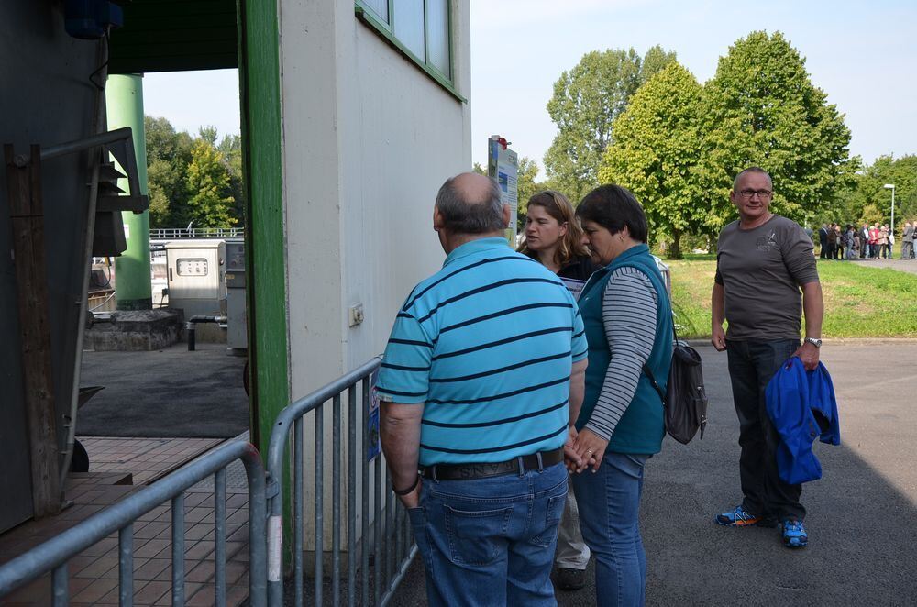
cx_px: 458
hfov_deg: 51.4
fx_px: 953
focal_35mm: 38
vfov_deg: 35.3
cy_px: 304
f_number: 6.3
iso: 100
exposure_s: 1/160
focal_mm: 25
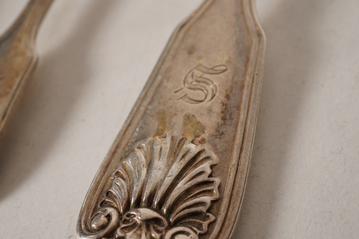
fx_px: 449
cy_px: 120
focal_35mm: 45
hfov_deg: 43.6
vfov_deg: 29.9
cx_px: 180
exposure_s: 1/125
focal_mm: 30
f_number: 22
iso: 400
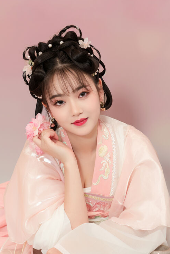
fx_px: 863
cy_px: 102
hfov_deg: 11.2
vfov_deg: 16.8
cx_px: 57
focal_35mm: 122
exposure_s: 1/100
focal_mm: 50
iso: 100
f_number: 2.2
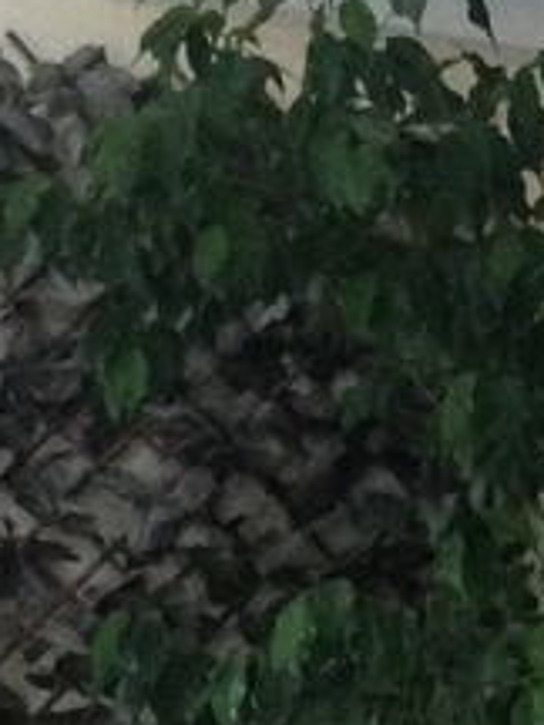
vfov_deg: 9.0
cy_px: 1361
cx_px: 776
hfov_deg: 7.0
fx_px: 4379
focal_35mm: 209
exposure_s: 1/20
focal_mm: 4.12
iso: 320
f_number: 2.4
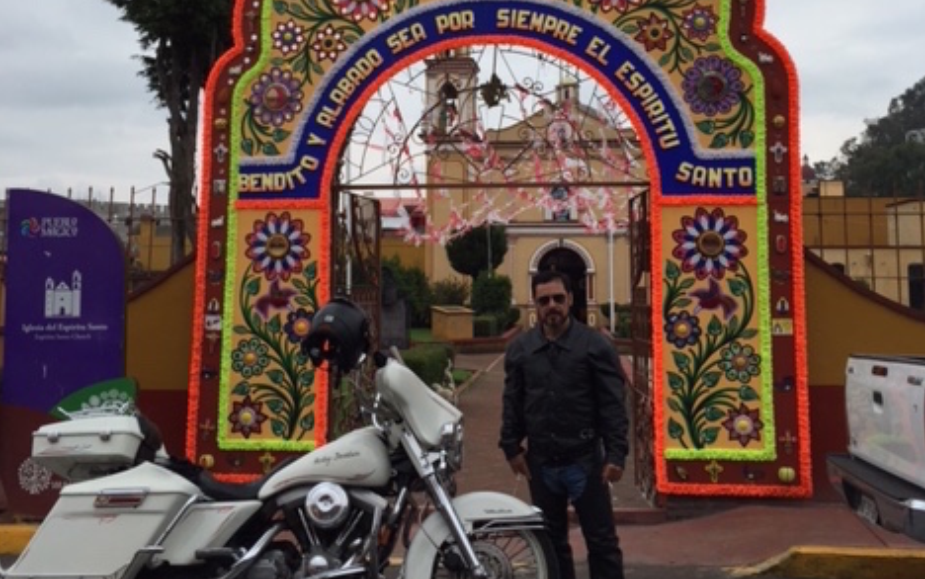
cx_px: 472
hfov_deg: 47.2
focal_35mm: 42
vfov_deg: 30.2
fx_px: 1059
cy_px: 166
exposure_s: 1/2825
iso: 32
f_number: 2.2
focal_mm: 4.15
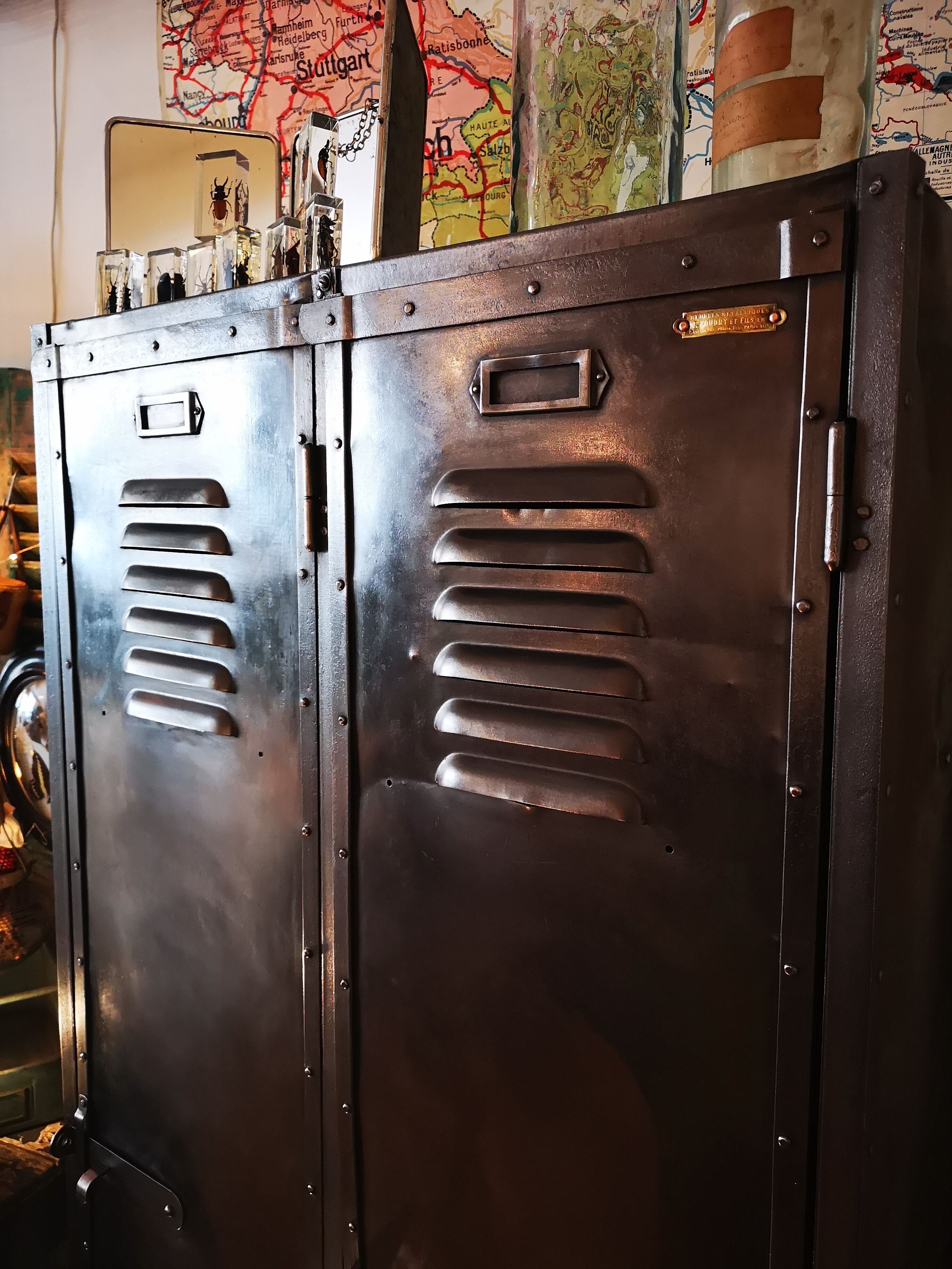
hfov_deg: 51.4
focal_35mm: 27
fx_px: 990
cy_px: 634
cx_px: 476
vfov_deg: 65.3
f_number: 1.8
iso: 640
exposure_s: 1/100
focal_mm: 3.95
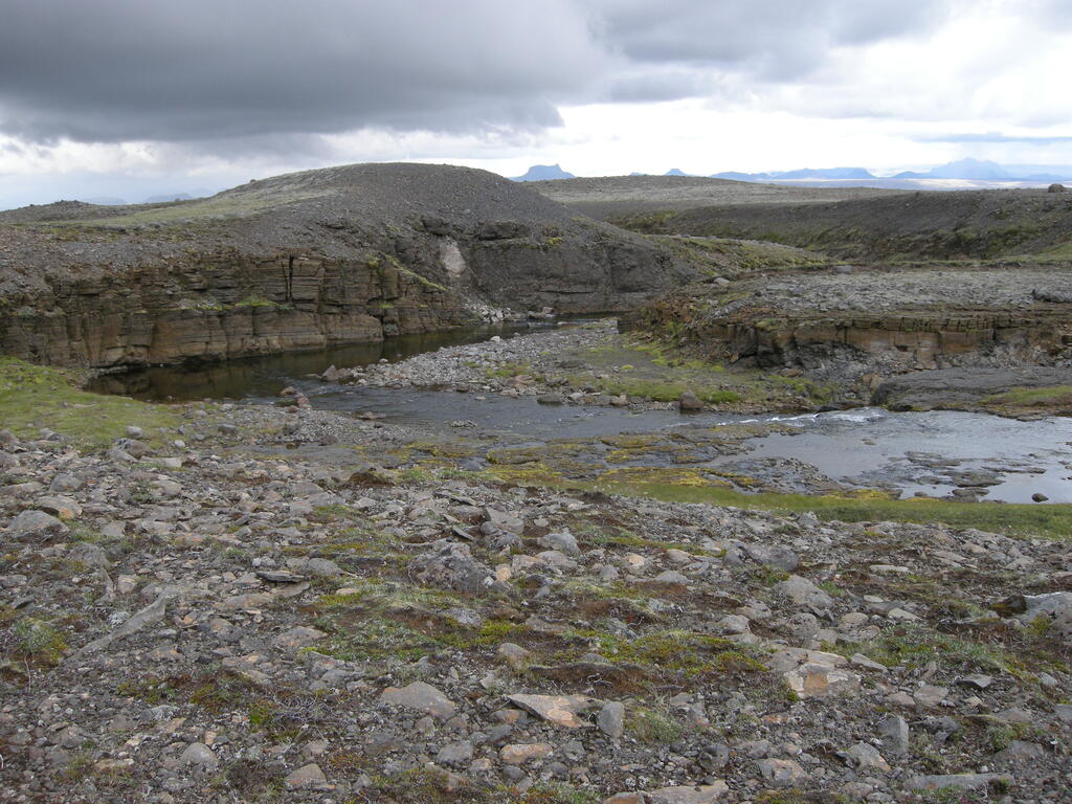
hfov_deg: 52.6
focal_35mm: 35
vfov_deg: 40.7
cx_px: 536
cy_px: 402
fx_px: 1084
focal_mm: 7.5
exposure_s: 1/170
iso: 100
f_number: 4.8
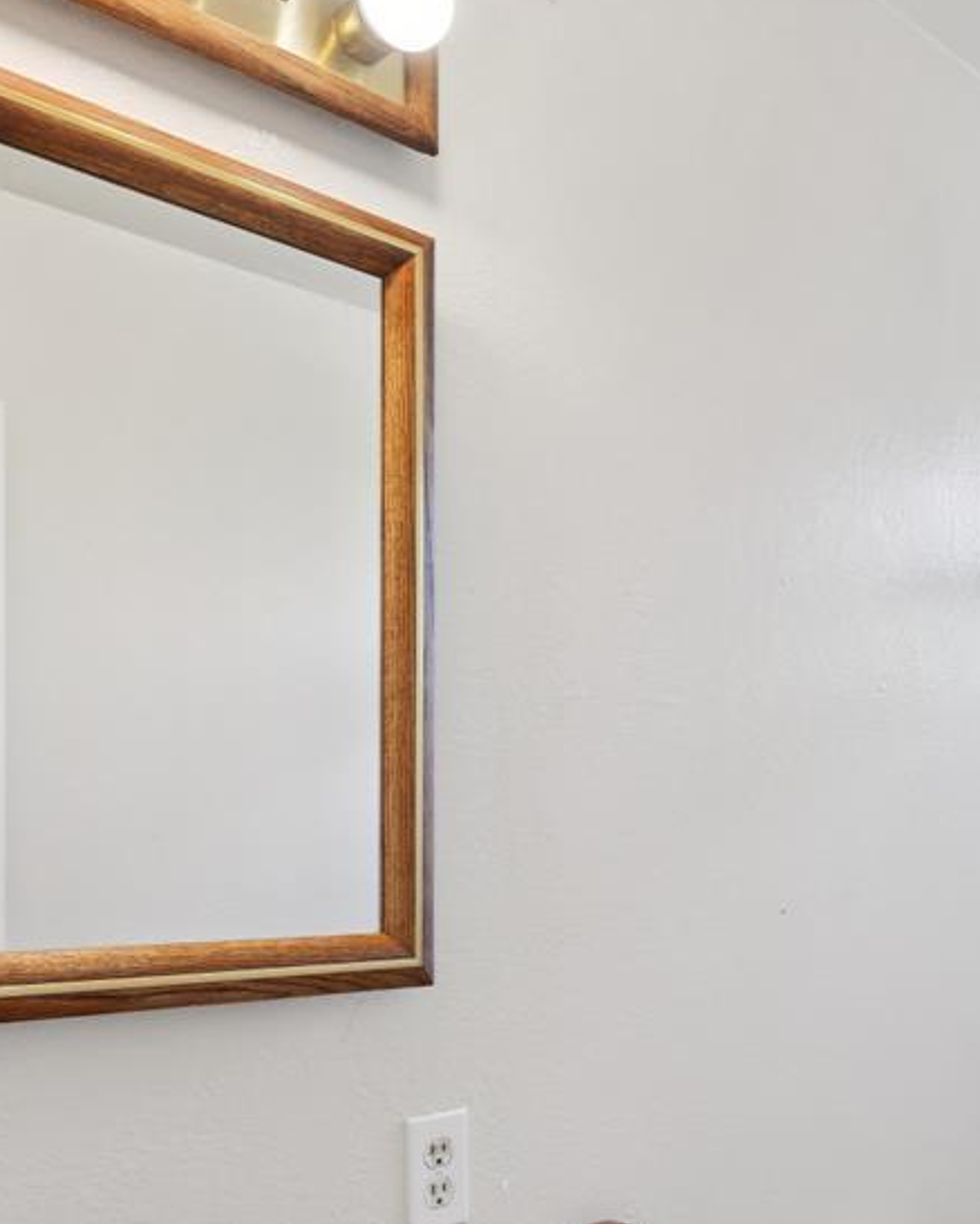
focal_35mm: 36
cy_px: 823
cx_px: 716
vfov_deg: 49.3
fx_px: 1304
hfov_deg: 40.2
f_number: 8
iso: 64
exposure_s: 1/6
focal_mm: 14
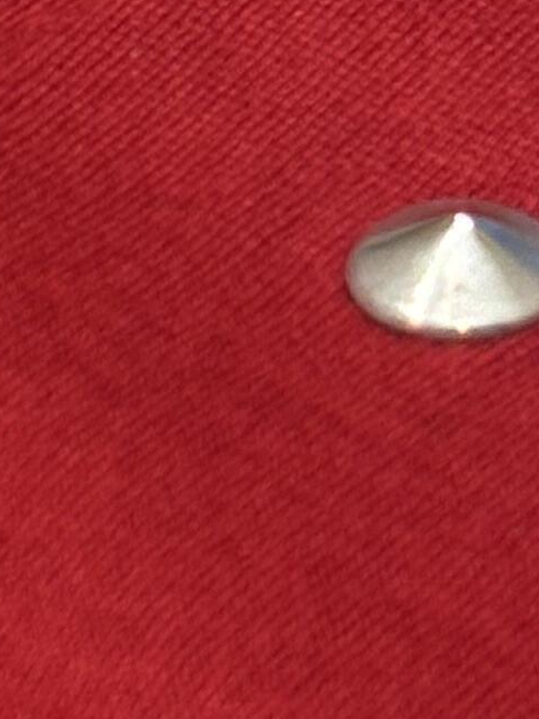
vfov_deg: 6.1
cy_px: 366
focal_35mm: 324
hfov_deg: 4.5
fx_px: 6729
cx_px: -894
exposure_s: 1/93
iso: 50
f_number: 1.6
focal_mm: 5.96
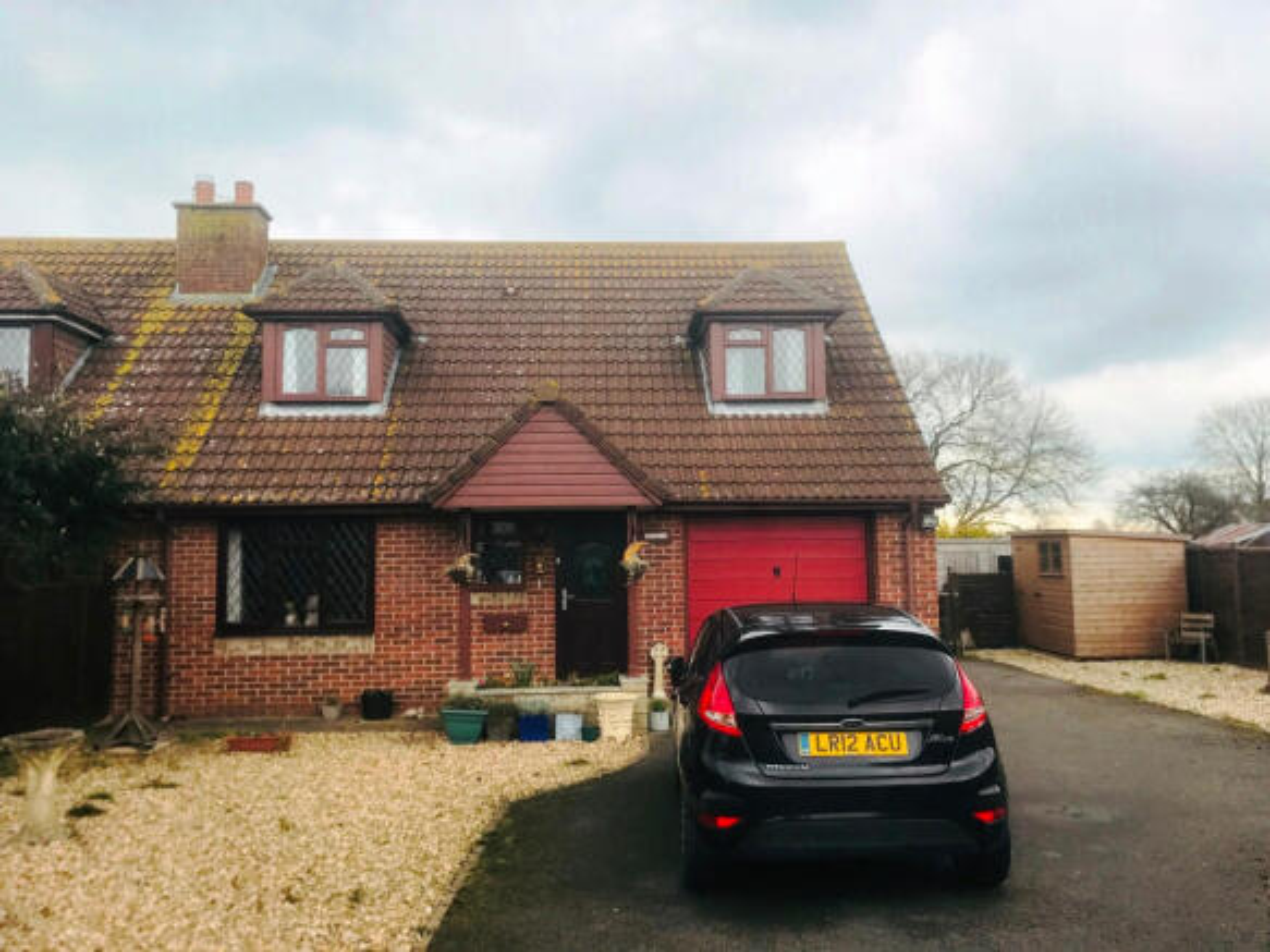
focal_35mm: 28
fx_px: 1027
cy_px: 476
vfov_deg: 49.7
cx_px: 635
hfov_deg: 63.5
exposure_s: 1/481
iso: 20
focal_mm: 3.99
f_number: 1.8
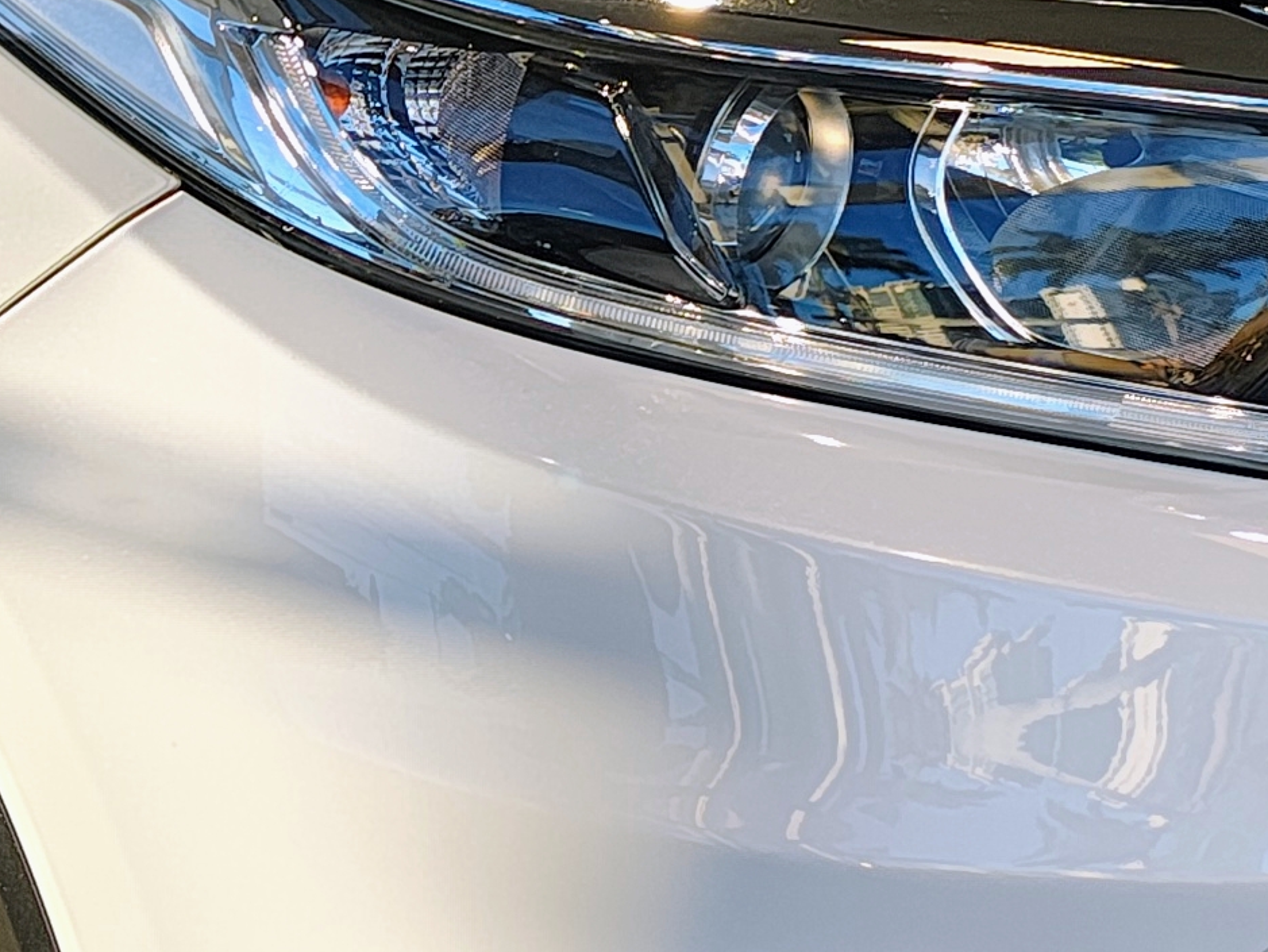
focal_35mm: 109
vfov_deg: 13.5
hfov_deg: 17.5
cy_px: 174
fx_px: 3994
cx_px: -53
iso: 100
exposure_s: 1/256
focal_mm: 5.89
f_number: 1.4
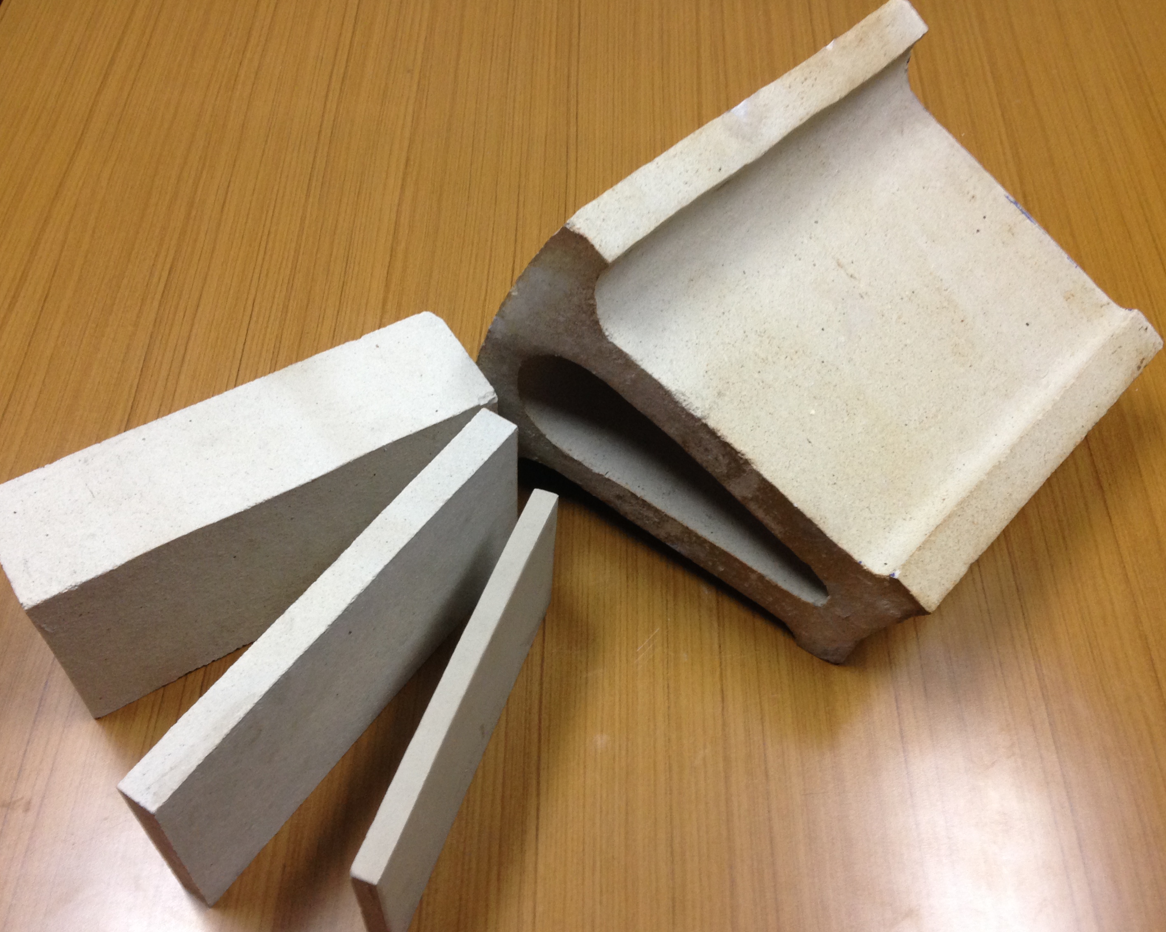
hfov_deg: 49.1
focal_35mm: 37
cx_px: 552
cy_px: 478
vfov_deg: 40.1
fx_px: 1277
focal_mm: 4.12
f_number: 2.4
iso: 125
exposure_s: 1/20
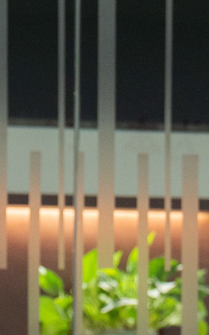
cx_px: 298
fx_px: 2460
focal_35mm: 270
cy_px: 499
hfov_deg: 4.8
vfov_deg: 7.6
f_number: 3.5
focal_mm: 43
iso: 1000
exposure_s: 1/125
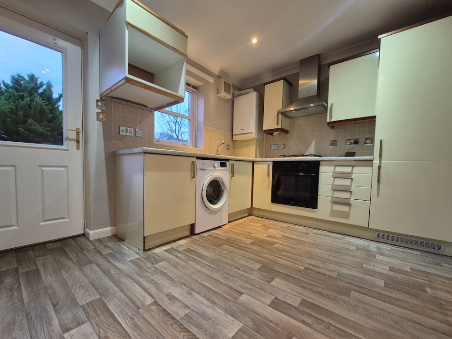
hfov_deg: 101.9
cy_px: 173
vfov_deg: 85.6
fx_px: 183
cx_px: 211
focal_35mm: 14
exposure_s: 1/50
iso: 320
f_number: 2.2
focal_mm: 1.74
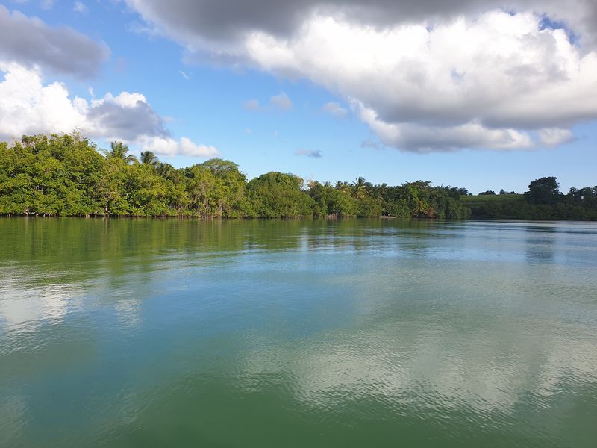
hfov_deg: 67.3
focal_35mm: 26
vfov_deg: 53.1
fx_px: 448
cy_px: 224
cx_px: 298
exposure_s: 1/1091
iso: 50
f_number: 2.4
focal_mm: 4.3
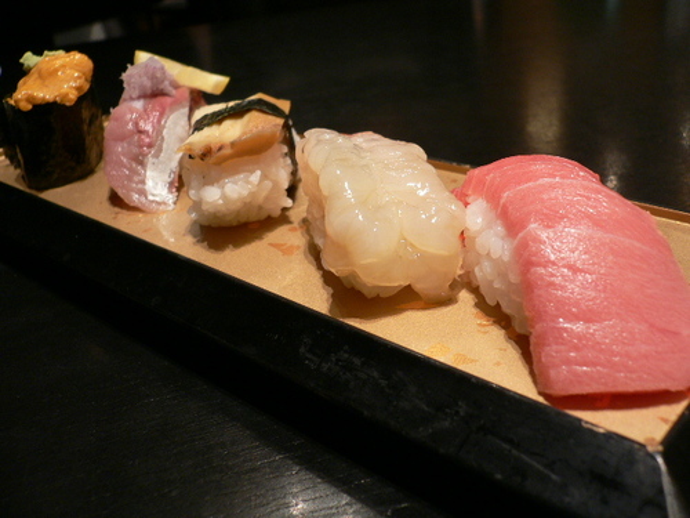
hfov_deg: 52.6
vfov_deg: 40.7
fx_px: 698
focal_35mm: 35
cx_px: 345
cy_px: 259
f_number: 2.8
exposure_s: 1/13
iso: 100
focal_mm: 5.8
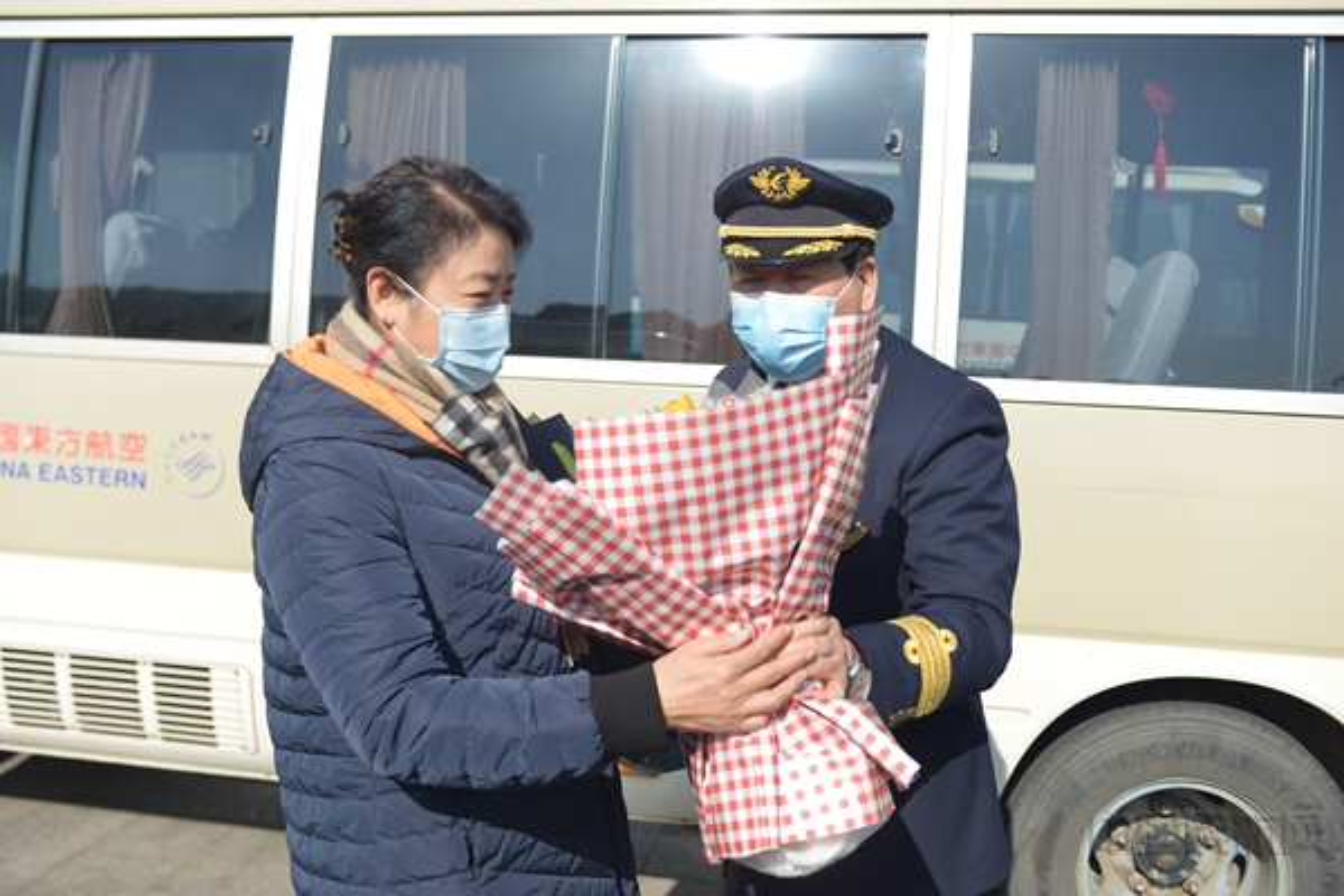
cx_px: 672
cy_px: 448
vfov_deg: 38.9
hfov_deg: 55.8
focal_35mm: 34
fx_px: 1269
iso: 200
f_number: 4
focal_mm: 34
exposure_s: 1/2000
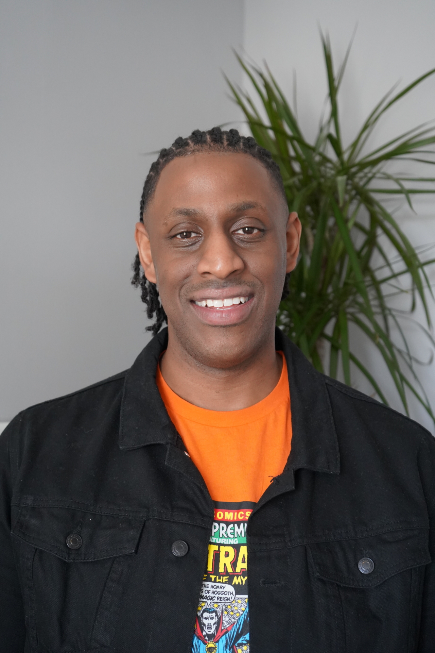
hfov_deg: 30.5
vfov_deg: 44.5
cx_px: 218
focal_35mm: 44
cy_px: 326
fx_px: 797
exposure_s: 1/160
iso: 5000
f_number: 4.5
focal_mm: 44
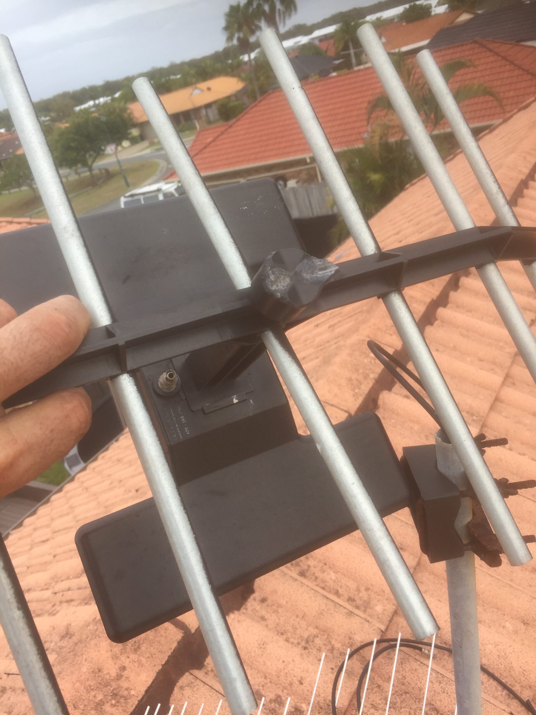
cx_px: 268
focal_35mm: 29
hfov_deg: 48.2
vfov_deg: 61.7
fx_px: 599
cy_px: 358
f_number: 2.2
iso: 32
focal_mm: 4.15
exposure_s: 1/920
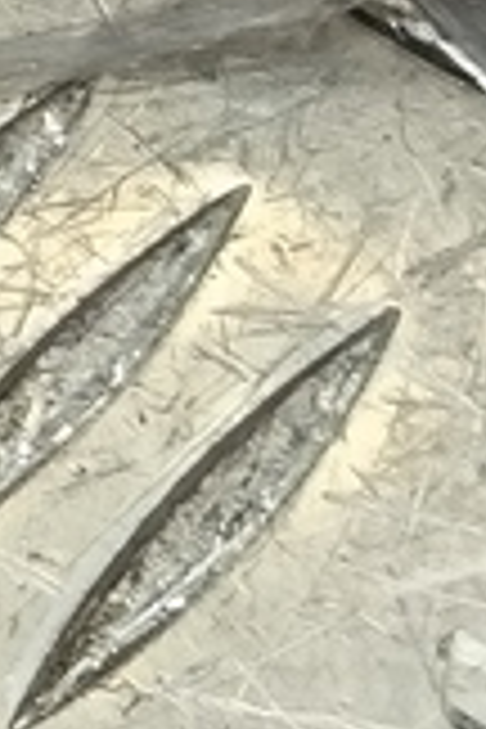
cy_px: 36
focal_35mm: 151
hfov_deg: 7.6
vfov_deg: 13.4
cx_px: -1098
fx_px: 3058
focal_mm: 4.11
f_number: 1.6
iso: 88
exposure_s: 1/50
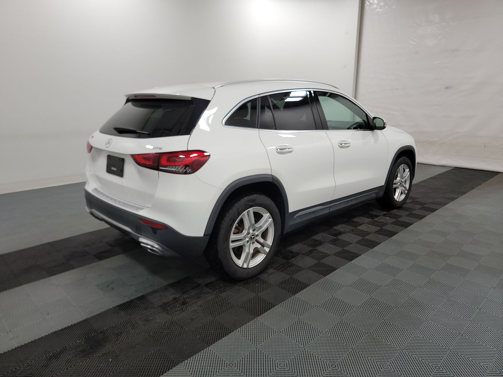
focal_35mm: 24
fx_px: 349
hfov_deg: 71.6
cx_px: 252
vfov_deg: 56.8
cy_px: 188
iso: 110
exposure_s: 1/59
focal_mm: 6.7
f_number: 1.8
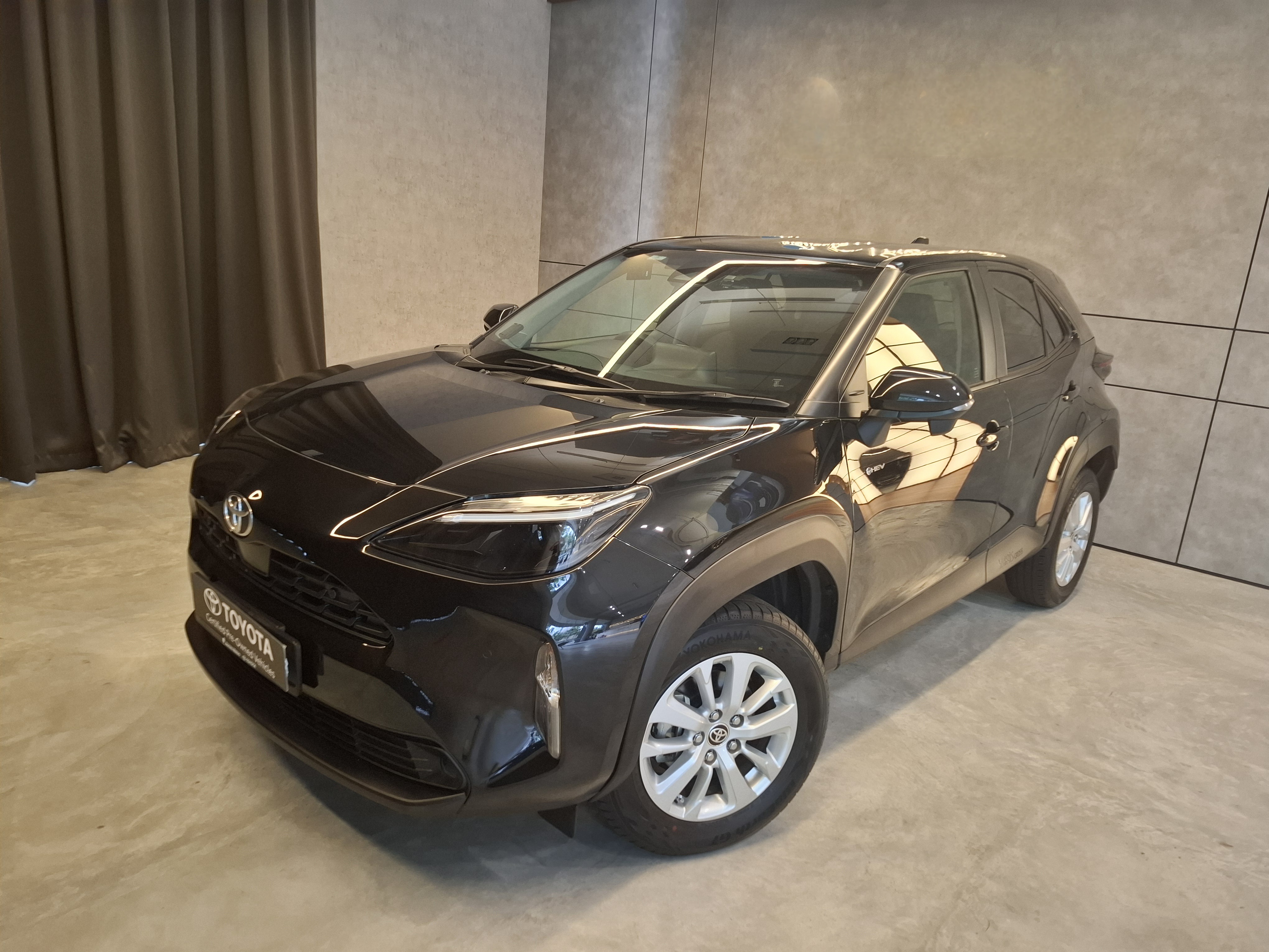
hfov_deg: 73.9
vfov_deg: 58.9
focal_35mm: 23
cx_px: 634
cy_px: 476
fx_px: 843
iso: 200
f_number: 1.8
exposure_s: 1/50
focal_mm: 5.54
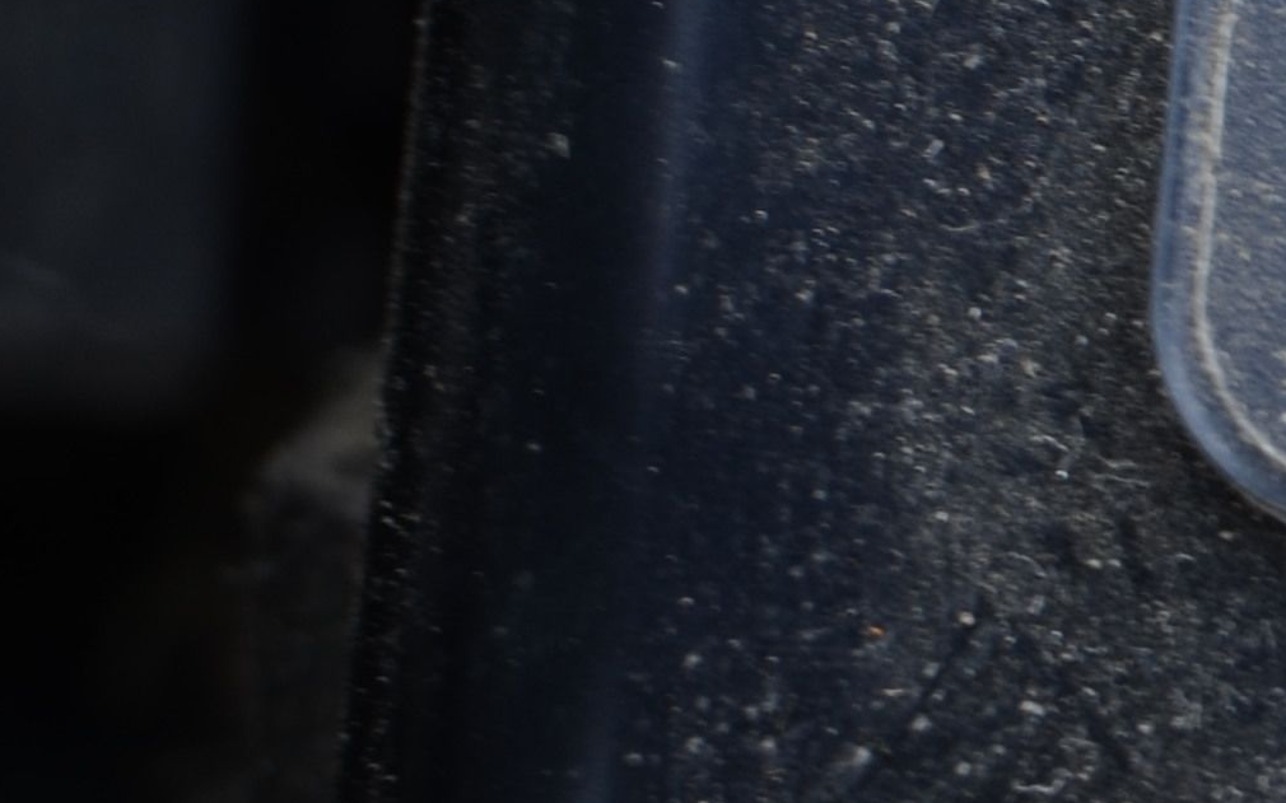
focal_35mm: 260
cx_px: 2643
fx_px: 9128
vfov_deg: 5.0
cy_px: -363
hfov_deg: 7.7
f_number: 4.5
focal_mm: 35
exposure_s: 1/30
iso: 125
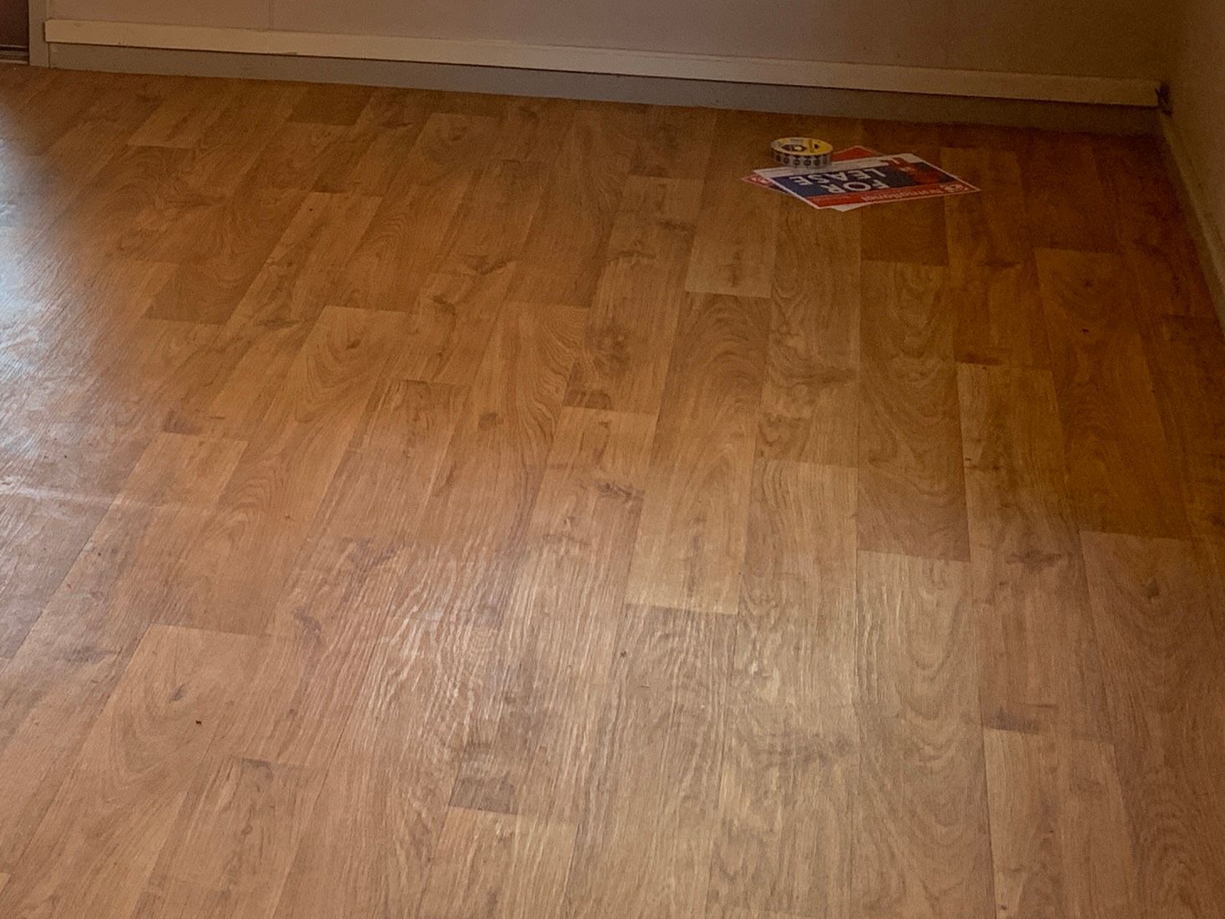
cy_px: 17
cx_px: 92
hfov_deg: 26.0
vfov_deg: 19.9
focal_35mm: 72
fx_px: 2548
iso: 64
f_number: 1.8
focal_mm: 4.25
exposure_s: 1/121
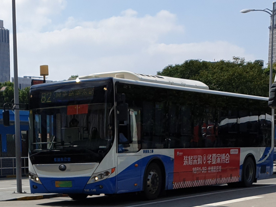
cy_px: 104
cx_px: 138
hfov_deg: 67.3
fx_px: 207
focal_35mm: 26
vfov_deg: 53.1
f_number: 2.4
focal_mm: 4.3
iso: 50
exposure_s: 1/5072
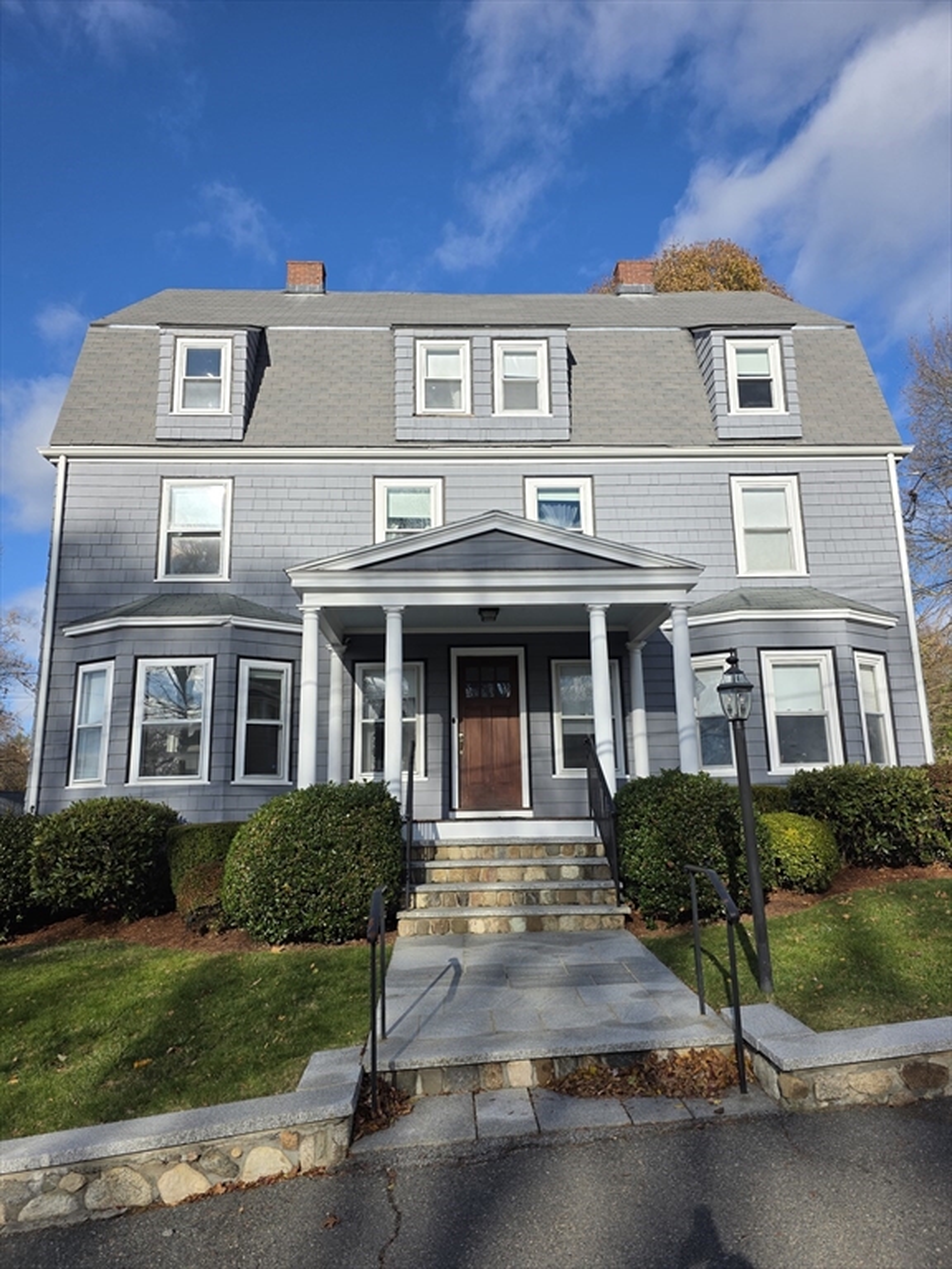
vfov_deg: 73.9
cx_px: 476
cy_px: 634
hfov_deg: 58.9
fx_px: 843
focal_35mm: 23
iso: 80
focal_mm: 6.3
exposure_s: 1/6355
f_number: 1.7
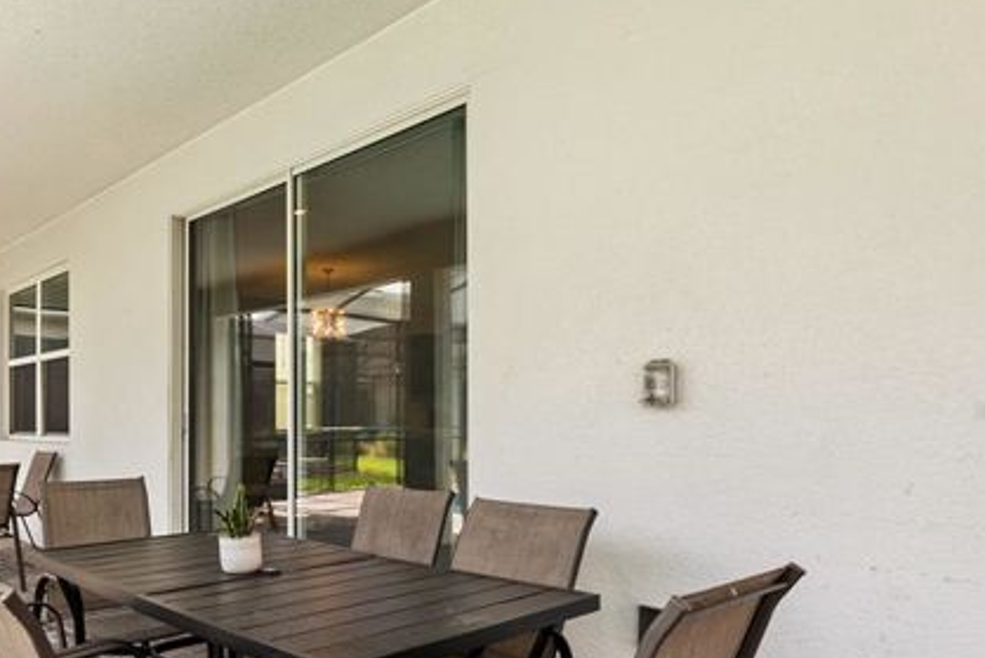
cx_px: 237
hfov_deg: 61.7
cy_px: 410
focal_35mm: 28
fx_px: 762
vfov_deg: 46.3
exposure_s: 1/50
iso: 800
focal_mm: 16.5
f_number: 7.1
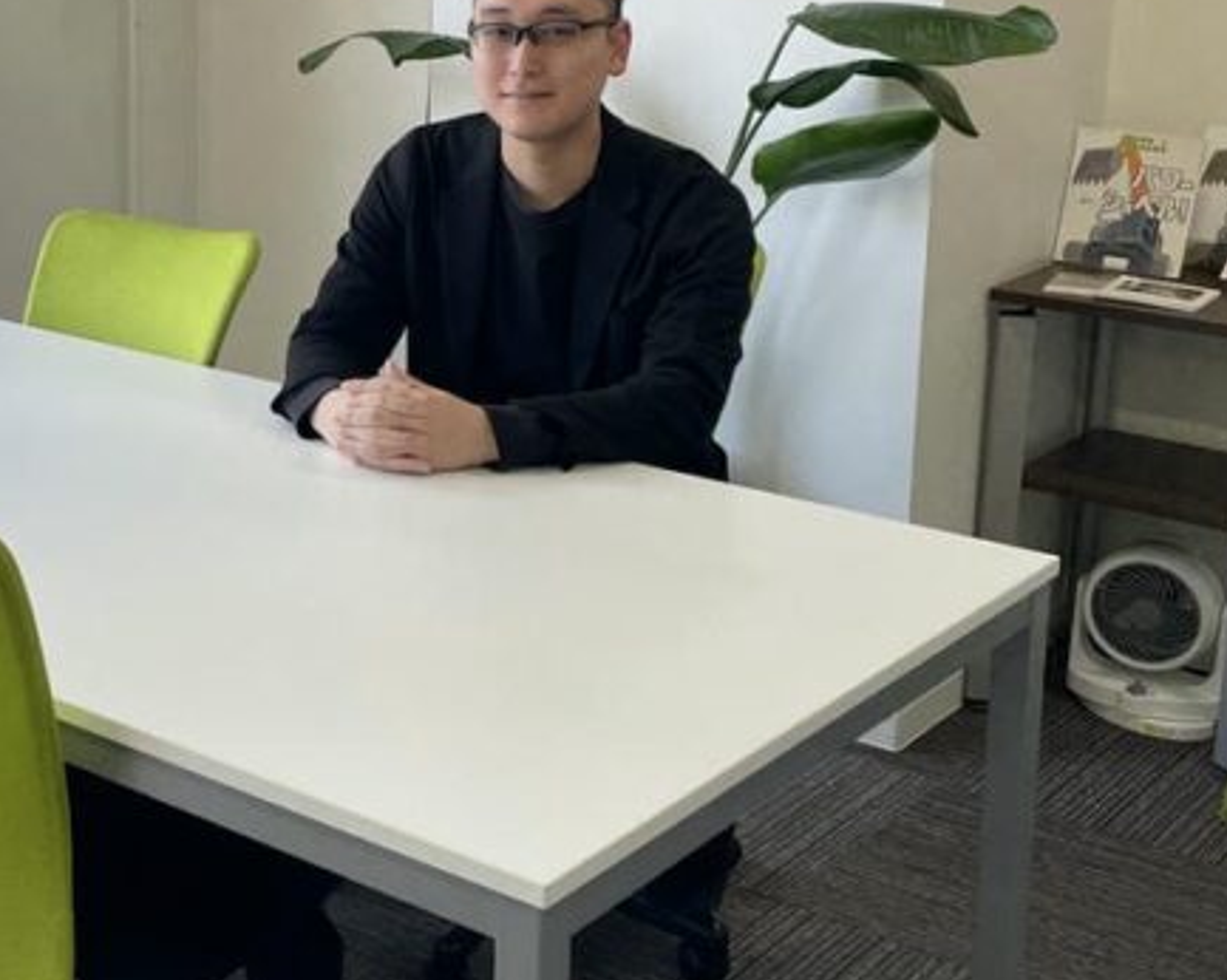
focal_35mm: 60
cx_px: 201
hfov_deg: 30.5
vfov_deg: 25.1
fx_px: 2178
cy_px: 275
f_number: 1.6
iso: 32
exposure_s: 1/129
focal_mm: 4.2
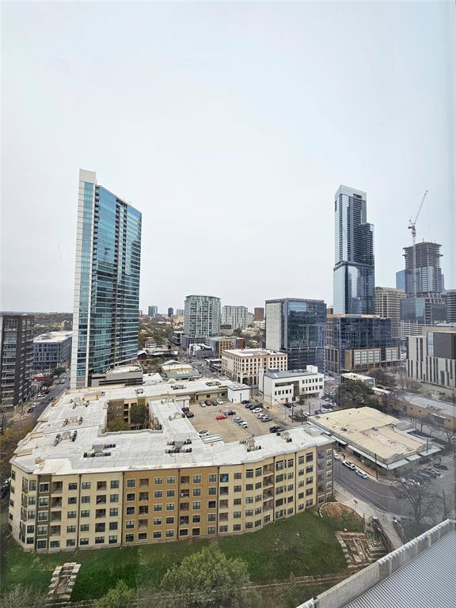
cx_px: 228
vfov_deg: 106.2
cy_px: 304
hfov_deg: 89.9
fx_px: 228
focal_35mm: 13
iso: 50
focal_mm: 2.2
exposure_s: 1/1650
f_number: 2.2
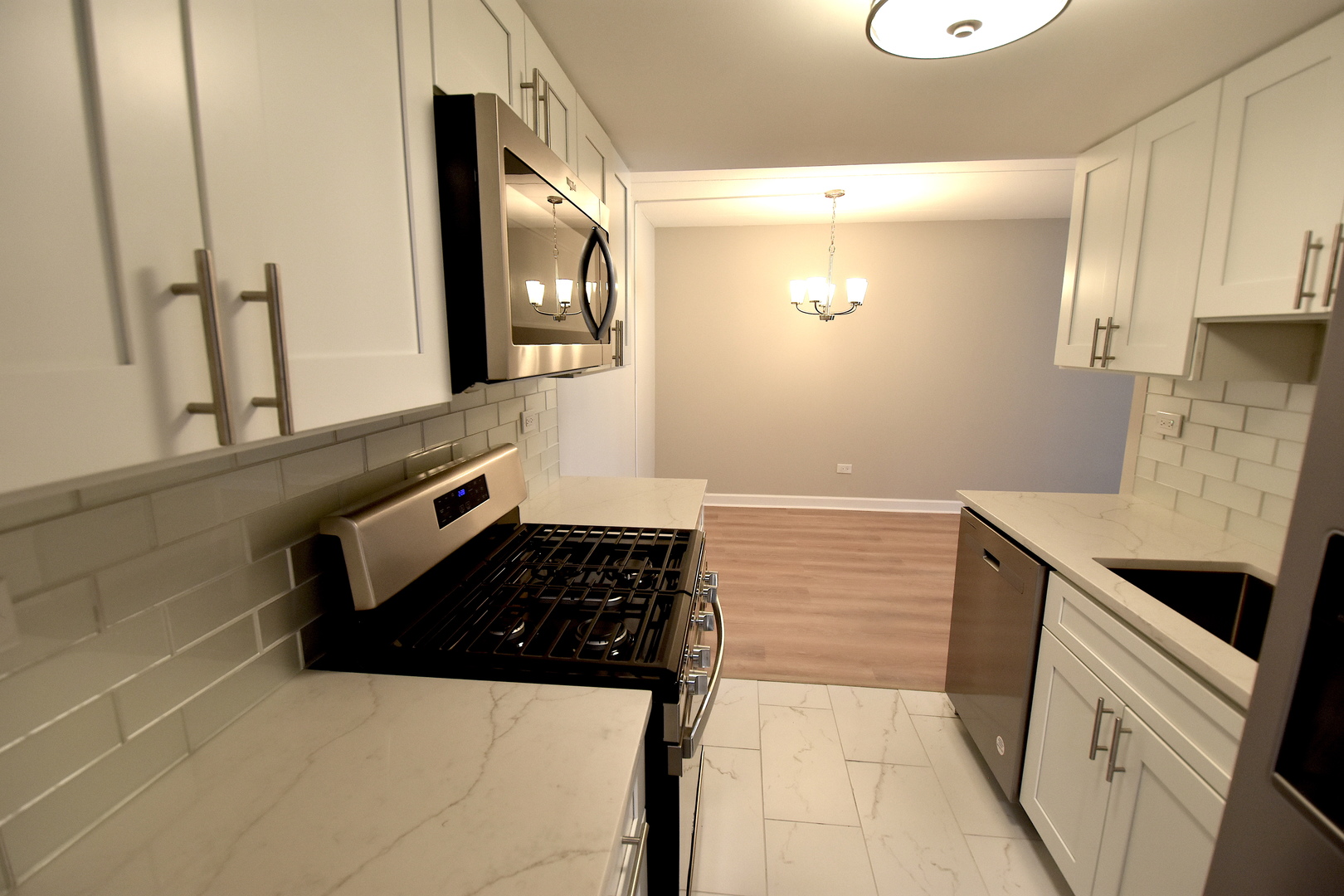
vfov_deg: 77.3
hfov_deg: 100.4
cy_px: 448
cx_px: 672
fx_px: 560
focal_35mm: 15
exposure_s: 1/100
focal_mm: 10
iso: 800
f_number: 5
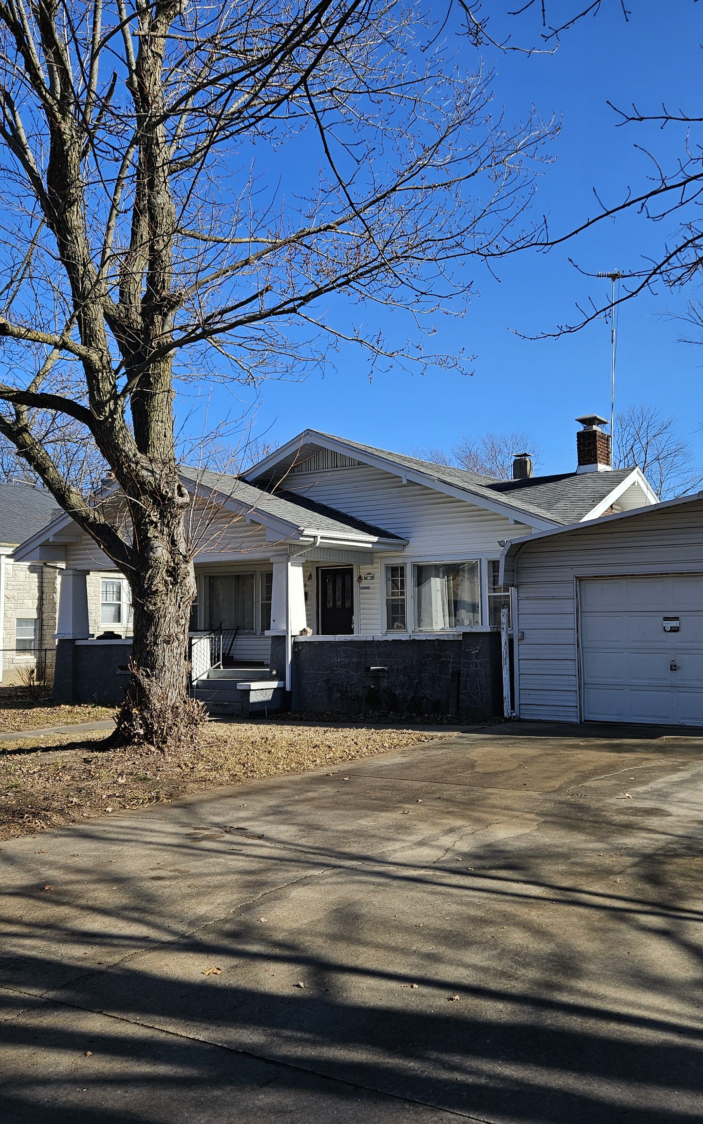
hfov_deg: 38.3
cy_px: 563
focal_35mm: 33
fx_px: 1012
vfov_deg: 58.1
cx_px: 363
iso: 32
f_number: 1.8
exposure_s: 1/1677
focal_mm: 5.4
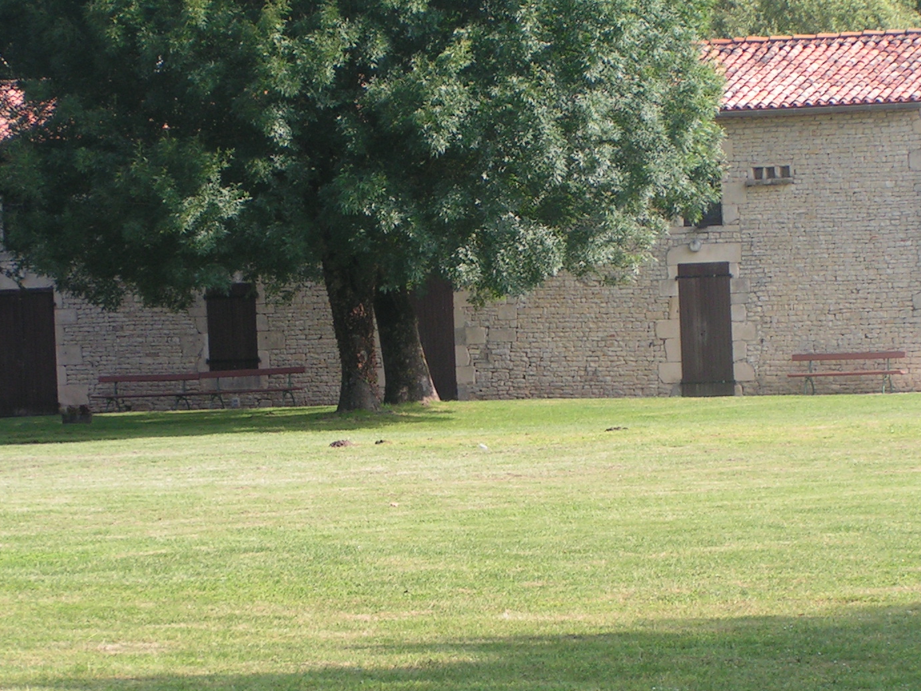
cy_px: 299
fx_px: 4258
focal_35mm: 160
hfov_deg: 12.3
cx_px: 421
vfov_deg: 9.3
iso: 50
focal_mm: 16.6
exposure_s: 1/200
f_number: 5
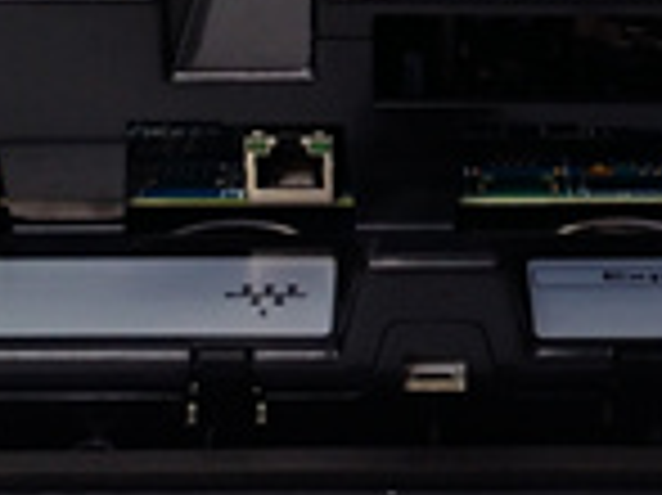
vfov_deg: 16.0
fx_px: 1758
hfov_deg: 21.2
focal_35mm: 92
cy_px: 128
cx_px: 455
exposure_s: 1/33
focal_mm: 3.79
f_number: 2
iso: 205
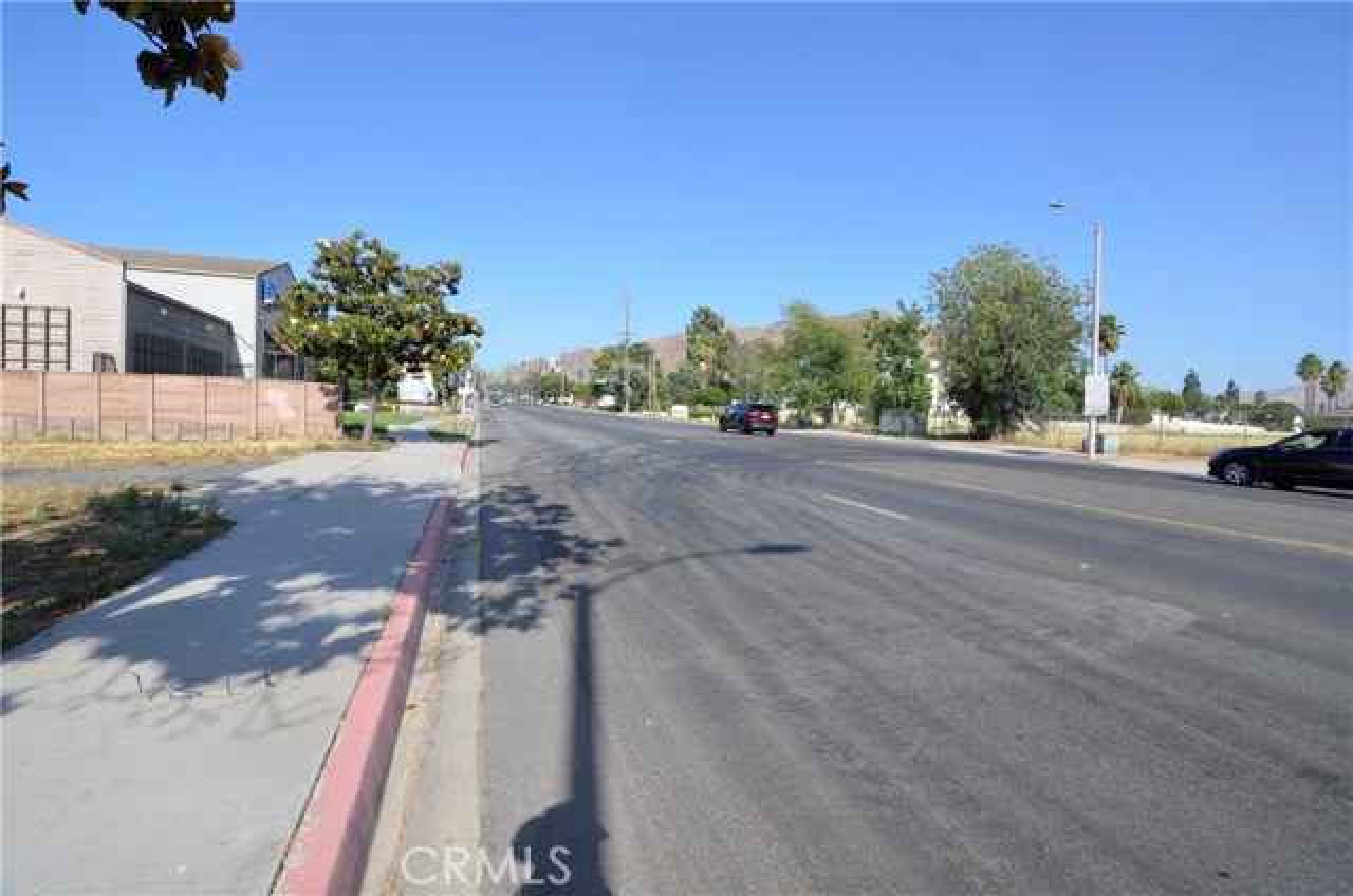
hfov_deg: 95.1
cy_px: 448
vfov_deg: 71.8
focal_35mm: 16
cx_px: 676
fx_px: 619
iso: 125
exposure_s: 1/250
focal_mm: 11
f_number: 8
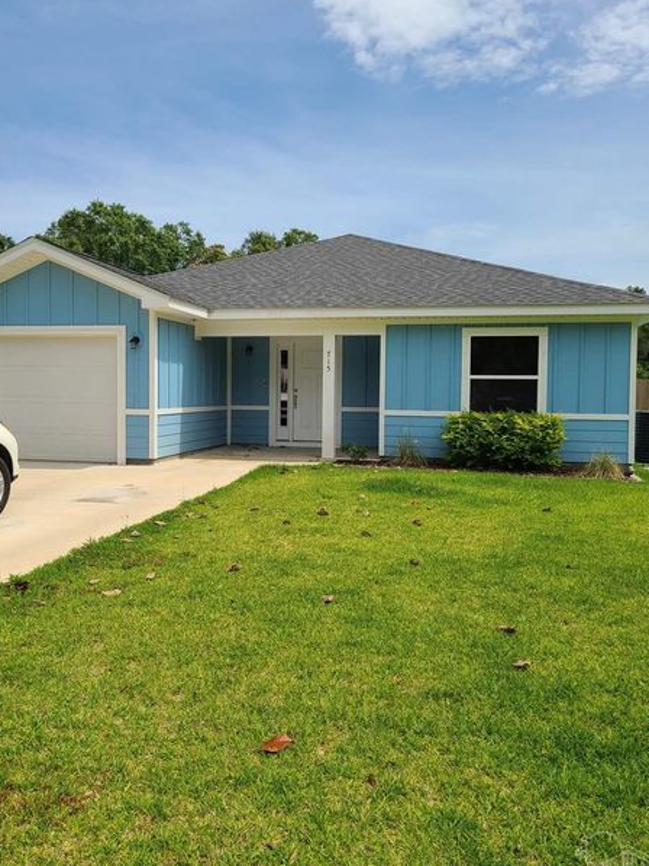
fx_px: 725
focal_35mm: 29
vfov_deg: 61.7
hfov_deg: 48.2
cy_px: 418
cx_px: 326
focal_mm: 5.4
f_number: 1.8
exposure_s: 1/2921
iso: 40
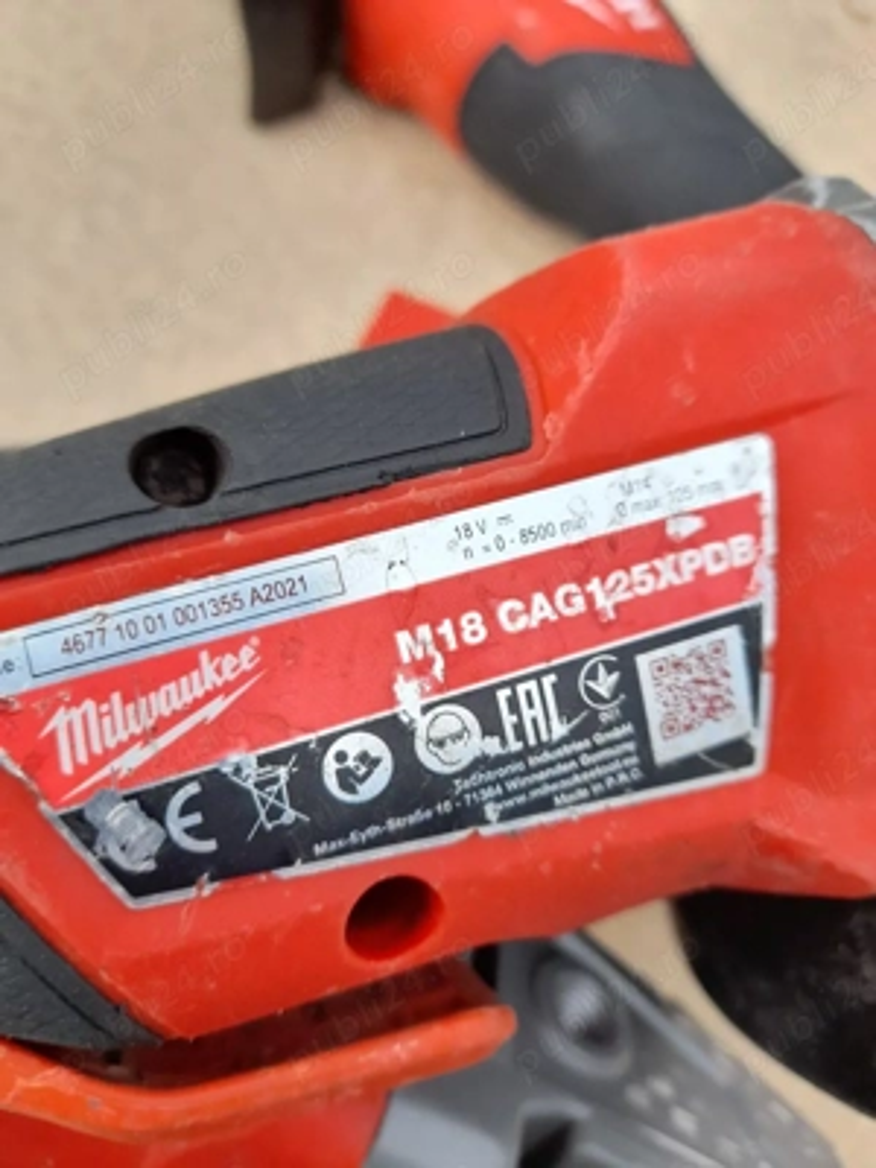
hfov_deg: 54.9
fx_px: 844
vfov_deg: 69.4
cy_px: 584
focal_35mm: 25
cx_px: 438
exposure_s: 1/185
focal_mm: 4.6
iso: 20
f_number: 2
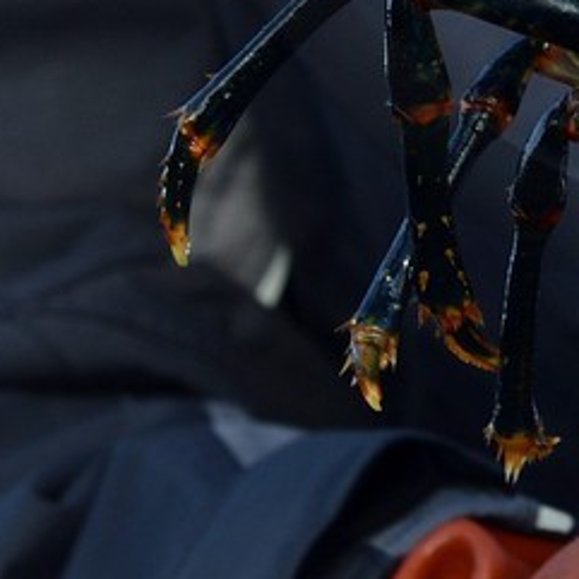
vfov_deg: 7.9
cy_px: -420
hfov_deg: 8.0
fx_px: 4050
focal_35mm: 214
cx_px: 861
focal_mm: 38
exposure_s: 1/400
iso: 400
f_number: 7.1
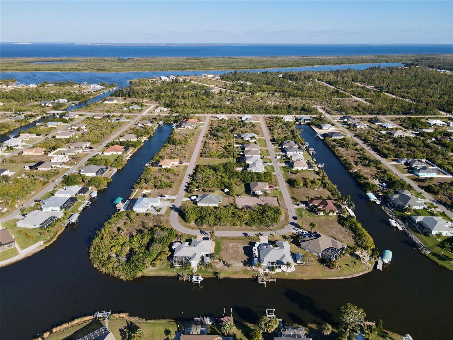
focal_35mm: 24
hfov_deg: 71.6
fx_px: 314
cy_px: 170
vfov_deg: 56.8
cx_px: 226
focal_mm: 4.5
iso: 100
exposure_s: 1/800
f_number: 2.8
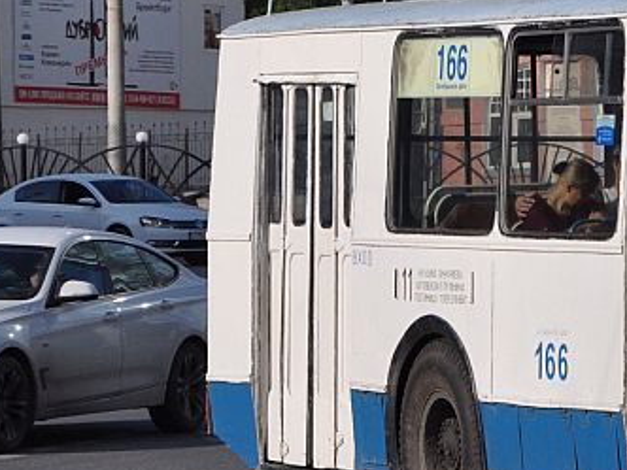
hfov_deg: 6.4
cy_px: 83
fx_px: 5561
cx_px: 986
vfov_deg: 4.8
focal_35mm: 307
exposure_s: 1/2000
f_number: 7.1
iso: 400
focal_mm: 66
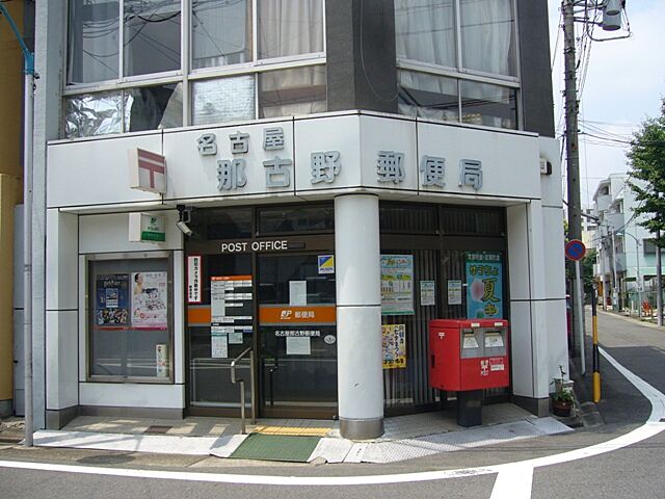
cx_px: 332
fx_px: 672
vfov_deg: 40.7
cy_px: 250
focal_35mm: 35
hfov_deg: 52.6
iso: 80
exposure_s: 1/320
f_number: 5.6
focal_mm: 5.8
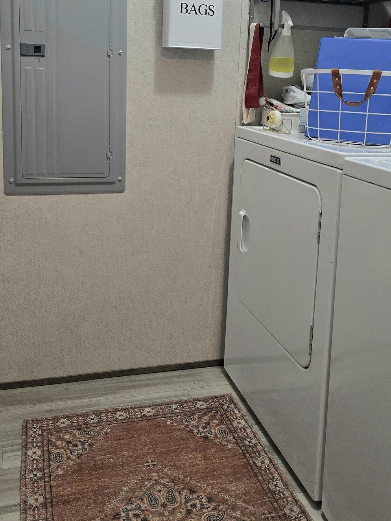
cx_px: 205
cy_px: 177
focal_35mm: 40
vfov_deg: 46.1
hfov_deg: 36.0
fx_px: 602
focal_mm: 6.3
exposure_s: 1/120
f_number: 1.7
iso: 500
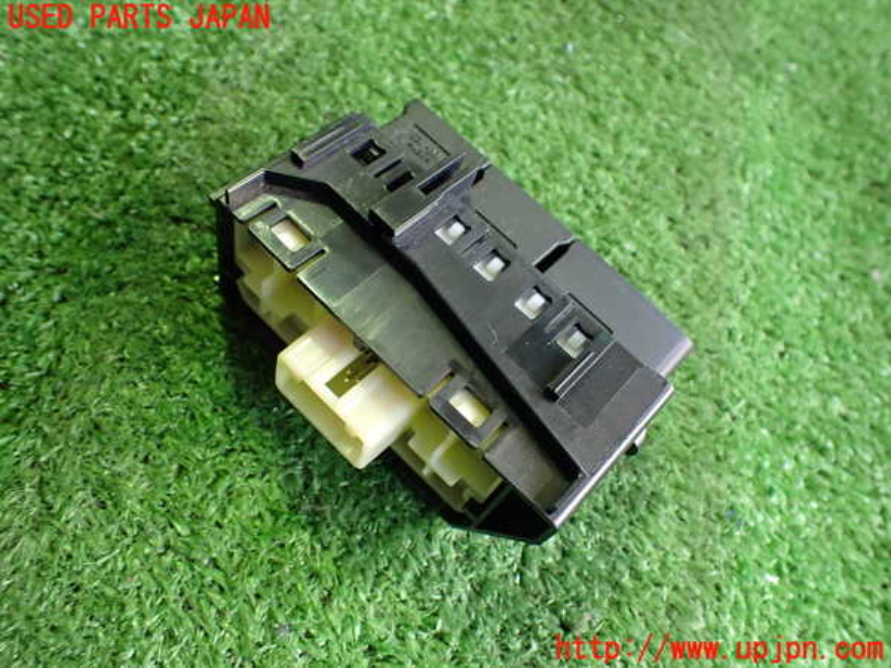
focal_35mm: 30
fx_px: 772
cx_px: 446
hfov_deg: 60.0
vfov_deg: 46.8
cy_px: 334
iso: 800
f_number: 2.3
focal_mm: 5.4
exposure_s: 1/60
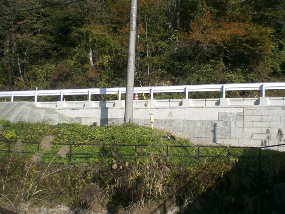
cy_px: 107
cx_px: 142
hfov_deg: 49.0
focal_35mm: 38
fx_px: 313
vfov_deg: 37.7
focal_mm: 6.3
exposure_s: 1/500
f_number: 4.4
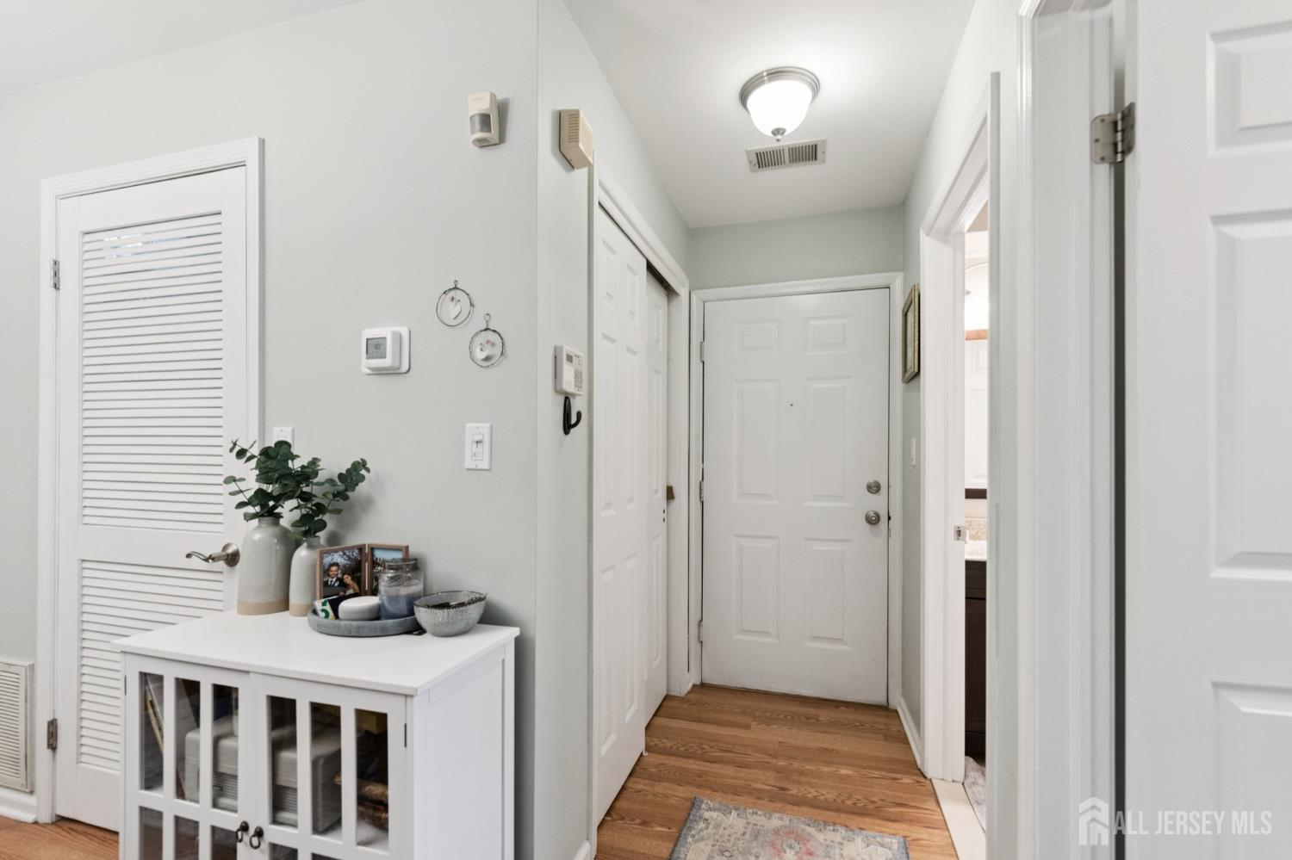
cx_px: 646
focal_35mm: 15
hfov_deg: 100.4
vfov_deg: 77.3
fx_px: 538
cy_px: 430
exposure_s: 1/40
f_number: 7.1
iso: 640
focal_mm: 15
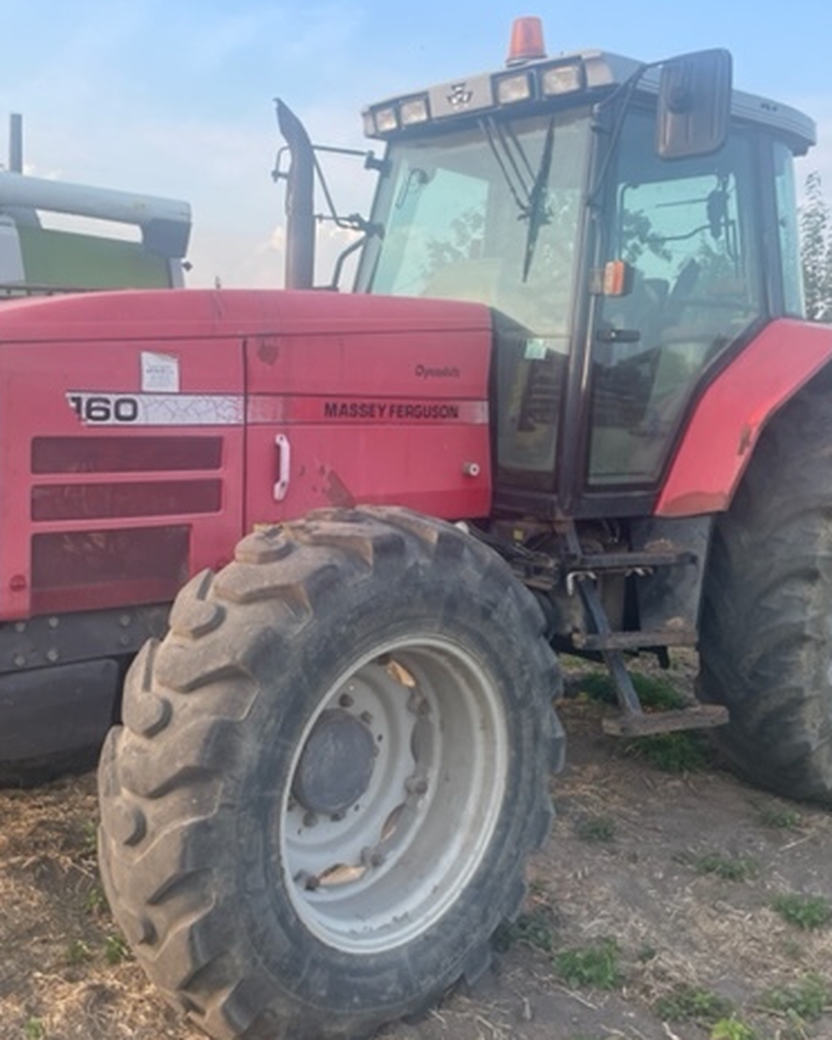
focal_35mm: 35
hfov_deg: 42.0
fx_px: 1078
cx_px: 336
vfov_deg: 51.5
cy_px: 509
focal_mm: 4.2
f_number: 1.6
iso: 32
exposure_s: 1/590
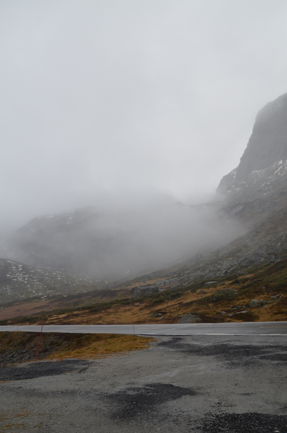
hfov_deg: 38.2
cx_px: 144
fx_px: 414
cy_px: 216
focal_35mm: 34
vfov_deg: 55.2
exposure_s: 1/125
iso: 280
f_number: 5.6
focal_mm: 23
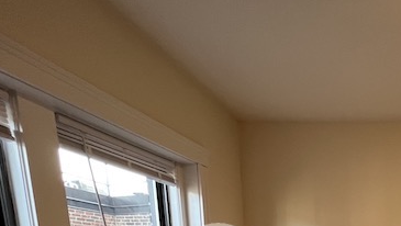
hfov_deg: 52.0
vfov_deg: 27.8
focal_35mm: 31
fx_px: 330
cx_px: 387
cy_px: 326
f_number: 1.8
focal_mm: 1.57
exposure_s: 1/120
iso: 160
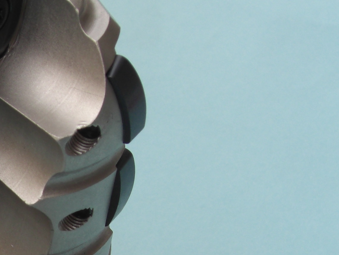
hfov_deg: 14.2
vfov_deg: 10.9
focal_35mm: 132
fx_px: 1293
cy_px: 350
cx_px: -138
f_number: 4
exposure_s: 1/400
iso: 80
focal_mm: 7.9
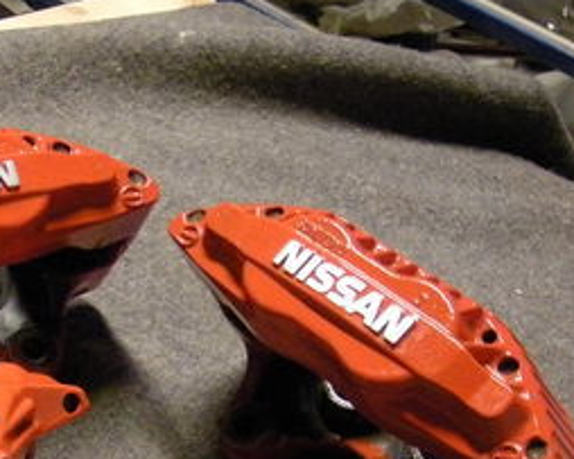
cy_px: 484
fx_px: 1460
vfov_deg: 17.3
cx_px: 20
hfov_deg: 21.6
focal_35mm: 86
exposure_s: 1/30.5
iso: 400
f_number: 2.8
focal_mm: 5.7
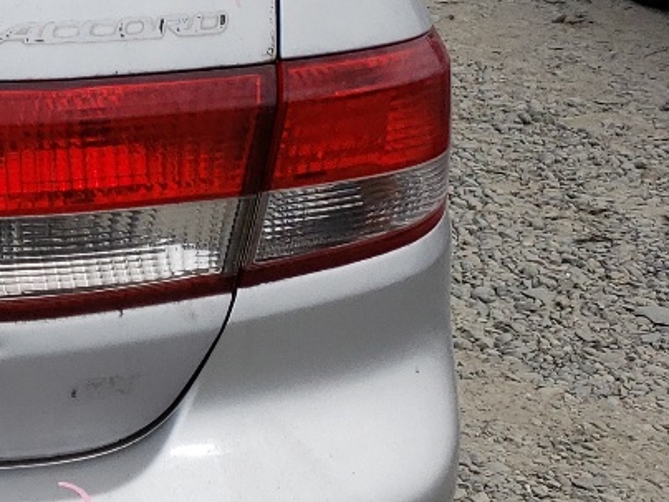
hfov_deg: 15.9
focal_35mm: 103
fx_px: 1991
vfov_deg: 14.3
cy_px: 167
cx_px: -566
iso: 50
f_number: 1.5
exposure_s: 1/5000
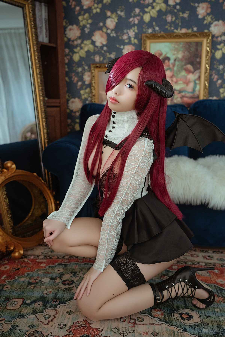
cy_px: 168
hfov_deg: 37.9
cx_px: 112
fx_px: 328
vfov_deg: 54.4
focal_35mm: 35
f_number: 2.8
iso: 2000
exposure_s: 1/60
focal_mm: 35
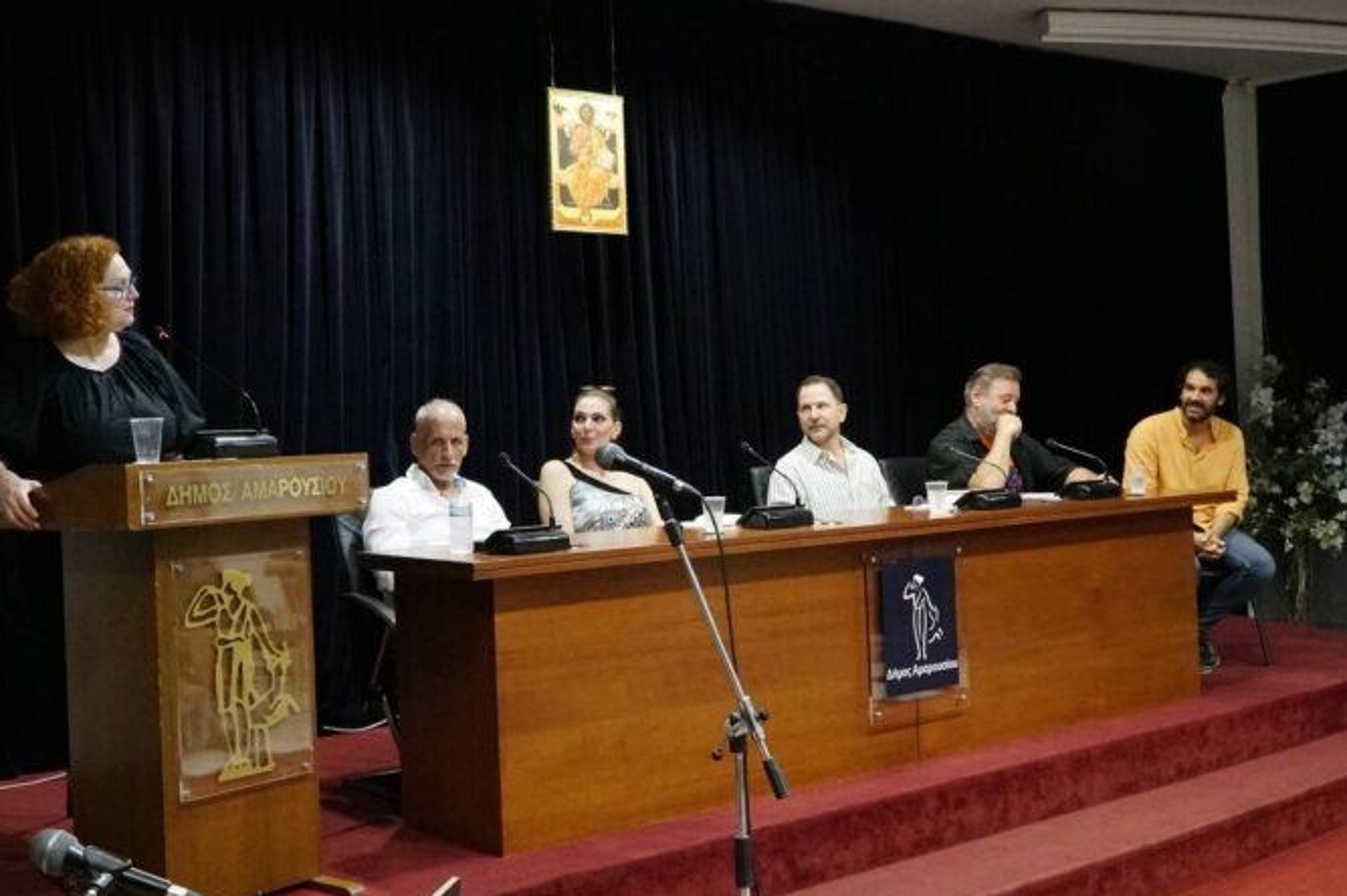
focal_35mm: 38
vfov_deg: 35.0
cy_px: 435
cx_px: 644
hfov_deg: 50.7
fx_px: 1421
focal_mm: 22
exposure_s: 1/100
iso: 10000
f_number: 5.6
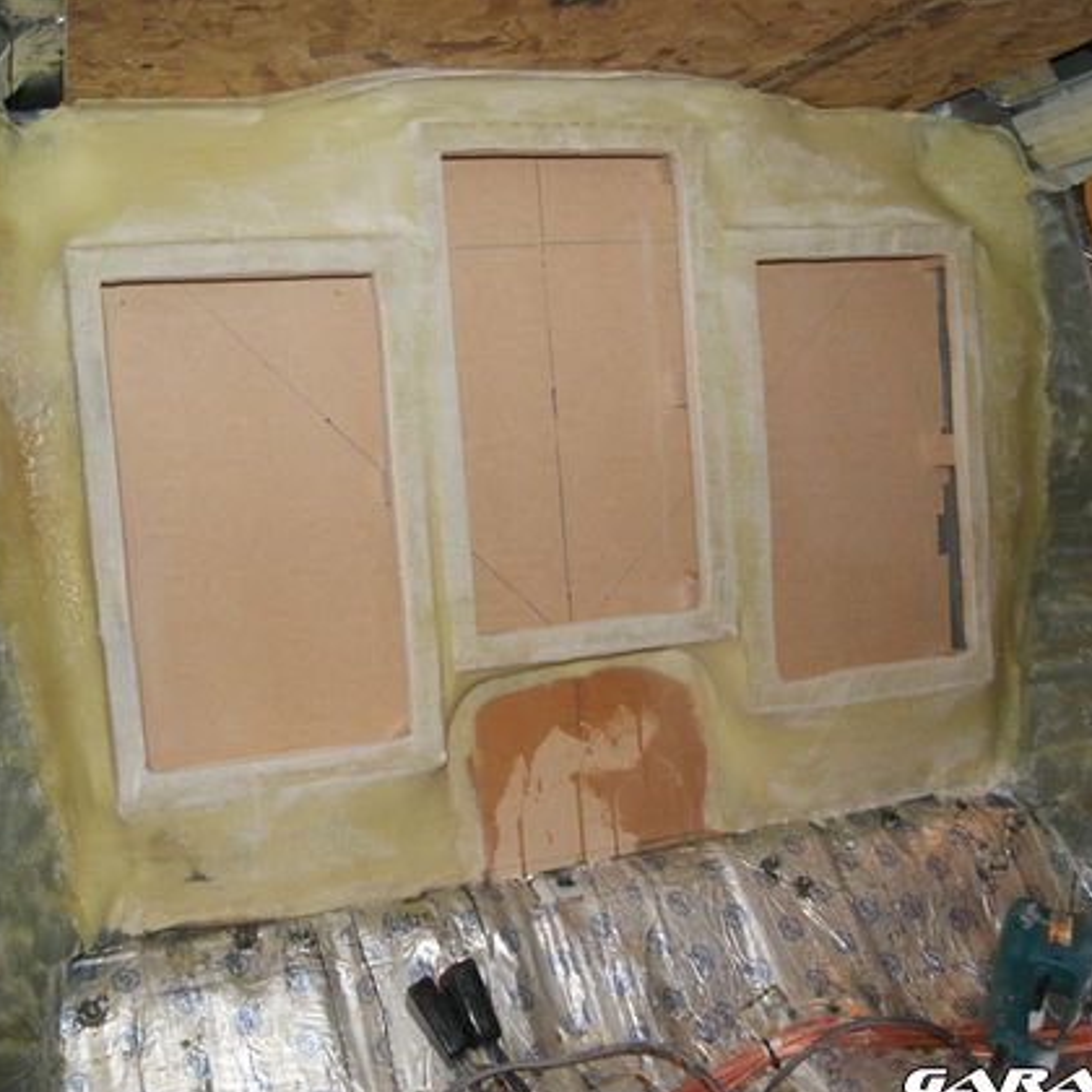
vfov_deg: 47.2
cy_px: 552
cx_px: 517
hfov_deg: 47.2
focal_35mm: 35
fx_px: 1249
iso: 400
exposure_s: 1/60
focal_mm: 18
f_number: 5.6
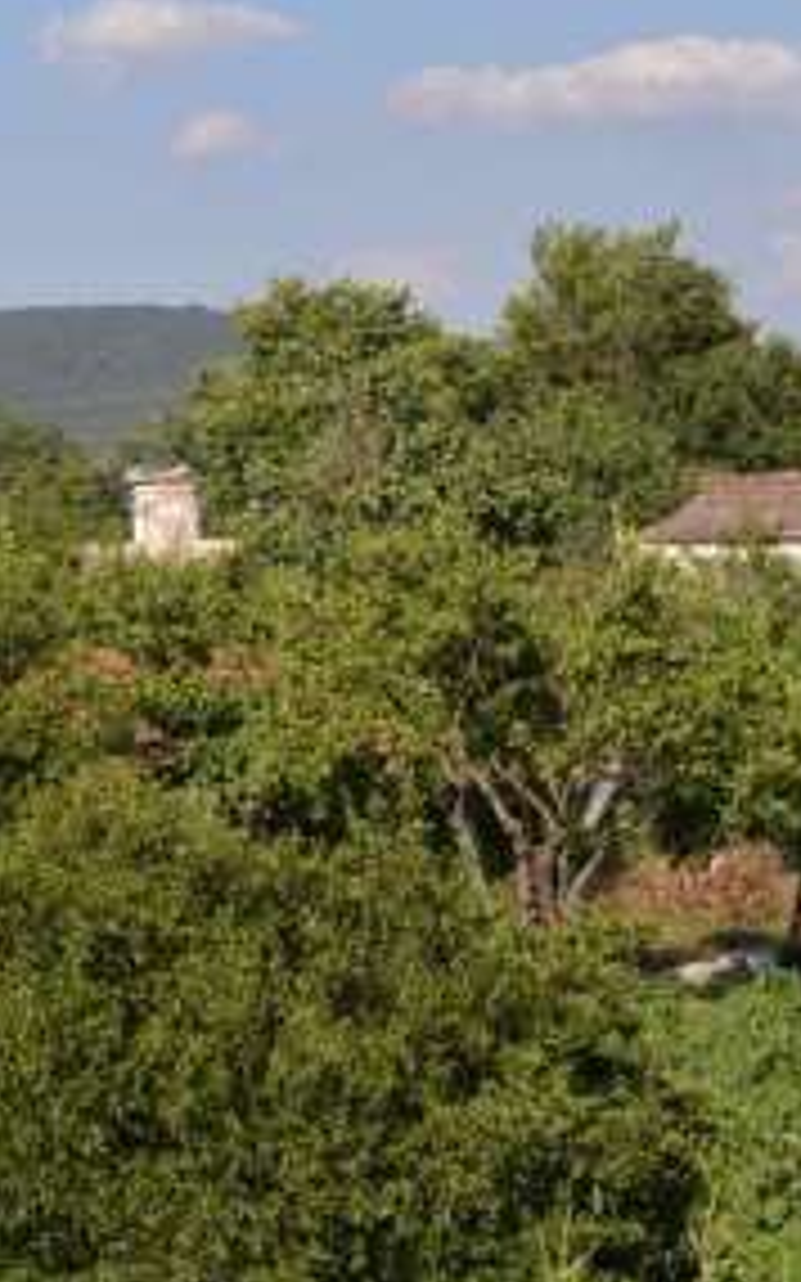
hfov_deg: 12.3
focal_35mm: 100
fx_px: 3495
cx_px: -513
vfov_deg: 20.7
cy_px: 400
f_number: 6.3
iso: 100
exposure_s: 1/160
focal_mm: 35
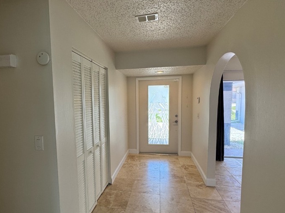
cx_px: 124
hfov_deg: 78.6
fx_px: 173
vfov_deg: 63.3
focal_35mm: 21
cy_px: 115
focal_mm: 2.22
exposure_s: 1/120
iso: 64
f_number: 2.2
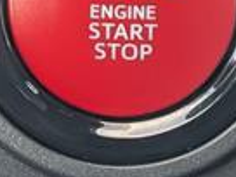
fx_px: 1568
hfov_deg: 8.6
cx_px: 104
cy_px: 10
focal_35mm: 230
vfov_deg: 6.4
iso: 564
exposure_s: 1/625
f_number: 1.68
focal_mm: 6.9
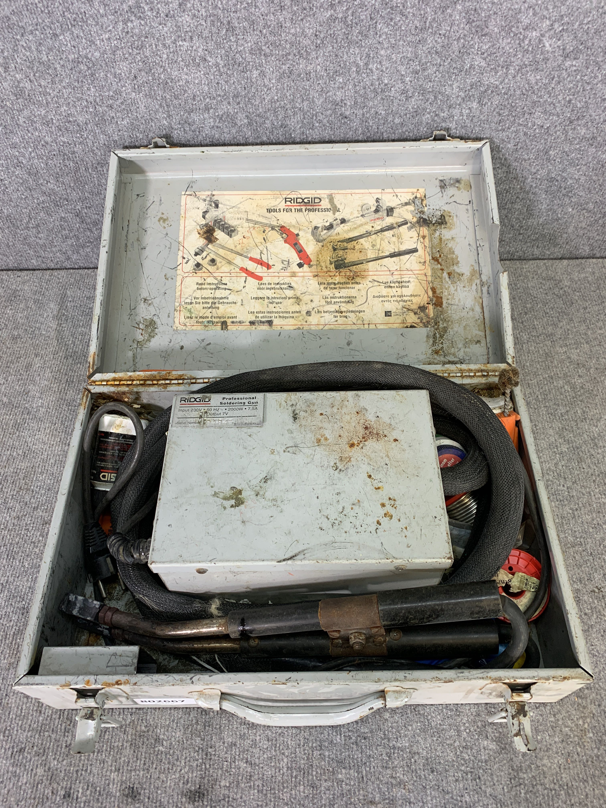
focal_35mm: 26
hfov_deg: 53.1
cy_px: 404
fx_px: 607
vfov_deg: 67.3
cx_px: 303
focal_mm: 4.25
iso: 50
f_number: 1.8
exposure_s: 1/50
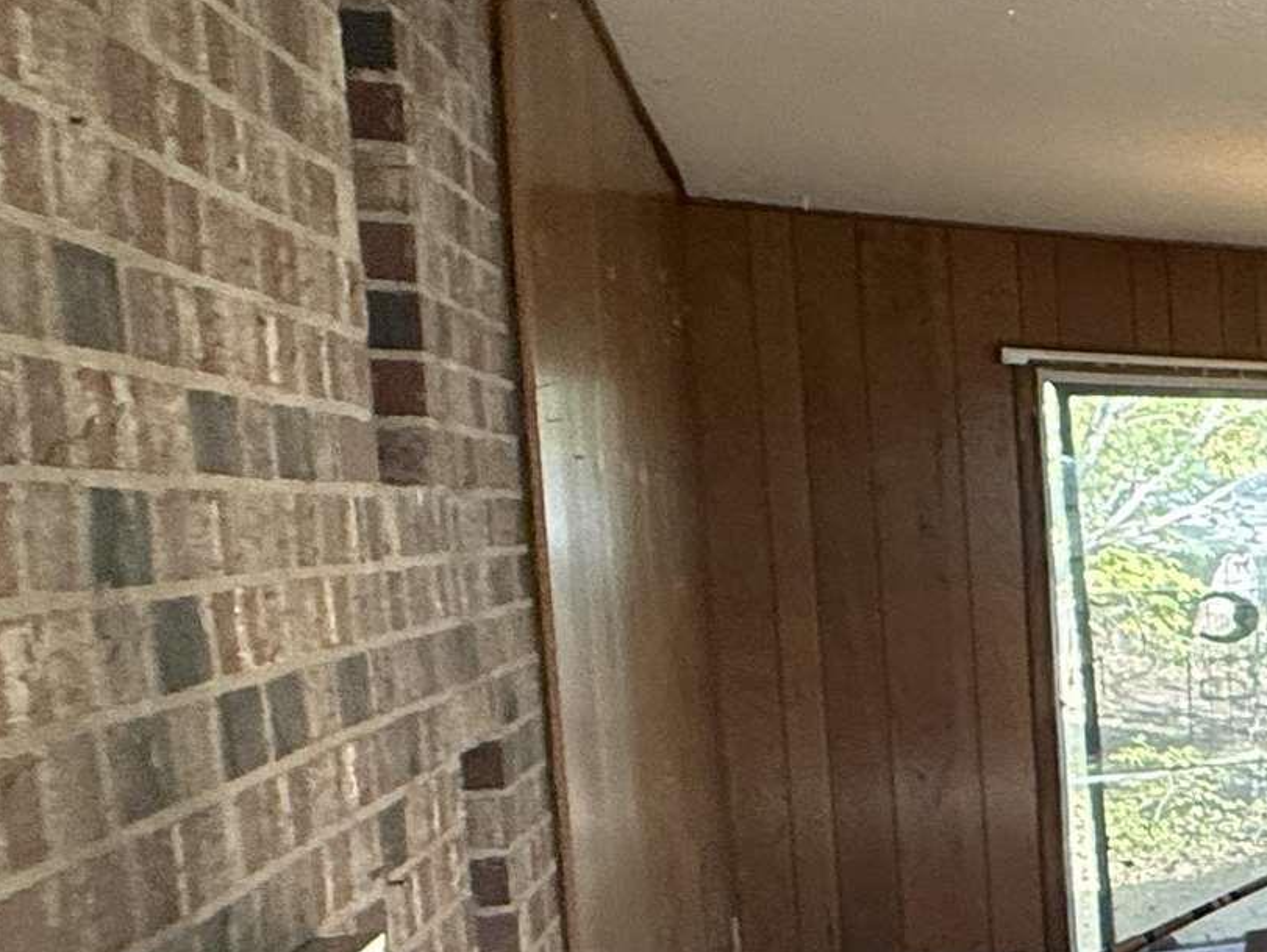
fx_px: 1941
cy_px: 716
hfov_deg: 21.6
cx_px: 2317
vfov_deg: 27.2
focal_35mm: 53
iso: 400
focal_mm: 2.22
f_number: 2.2
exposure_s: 1/60
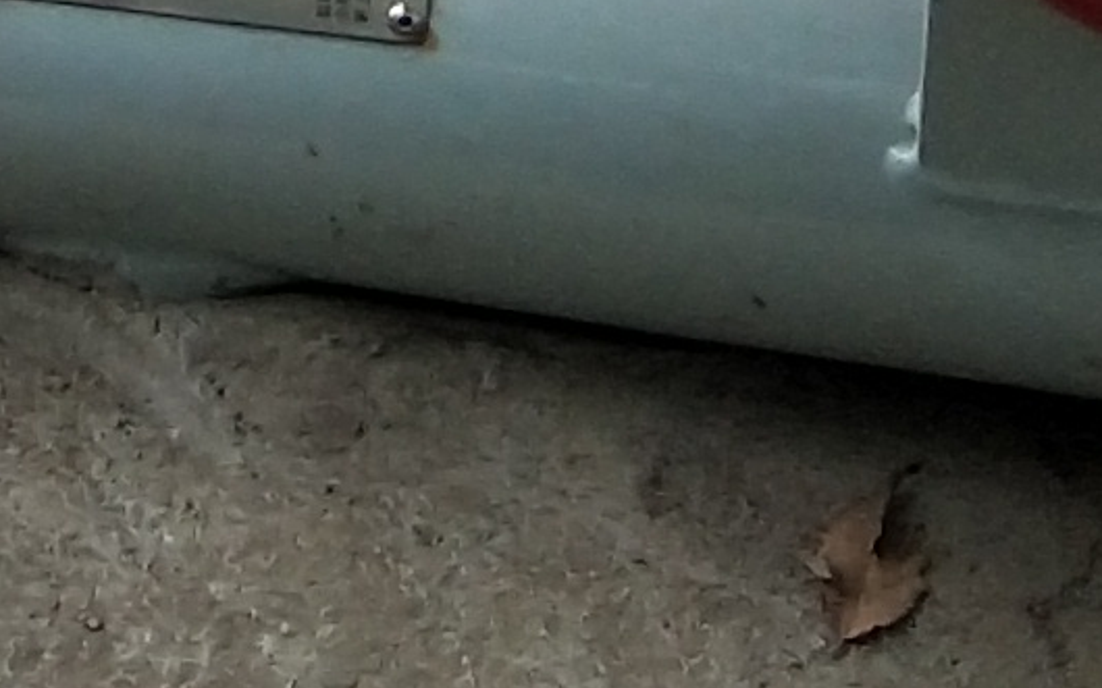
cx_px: -701
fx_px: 7747
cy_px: -2172
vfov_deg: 4.6
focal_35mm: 258
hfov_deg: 7.9
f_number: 2.2
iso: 50
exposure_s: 1/162
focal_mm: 3.69
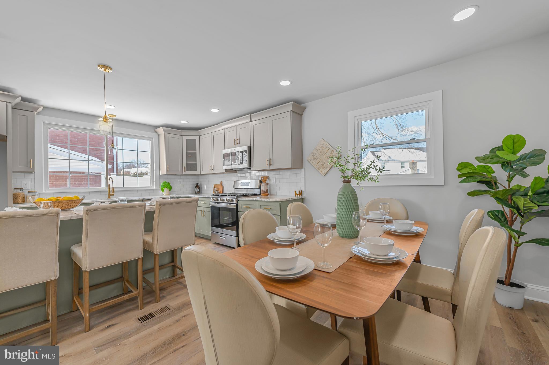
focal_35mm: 14
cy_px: 182
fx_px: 213
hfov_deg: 104.3
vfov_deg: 81.1
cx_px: 274
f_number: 5
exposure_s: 1/250
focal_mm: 14
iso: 200
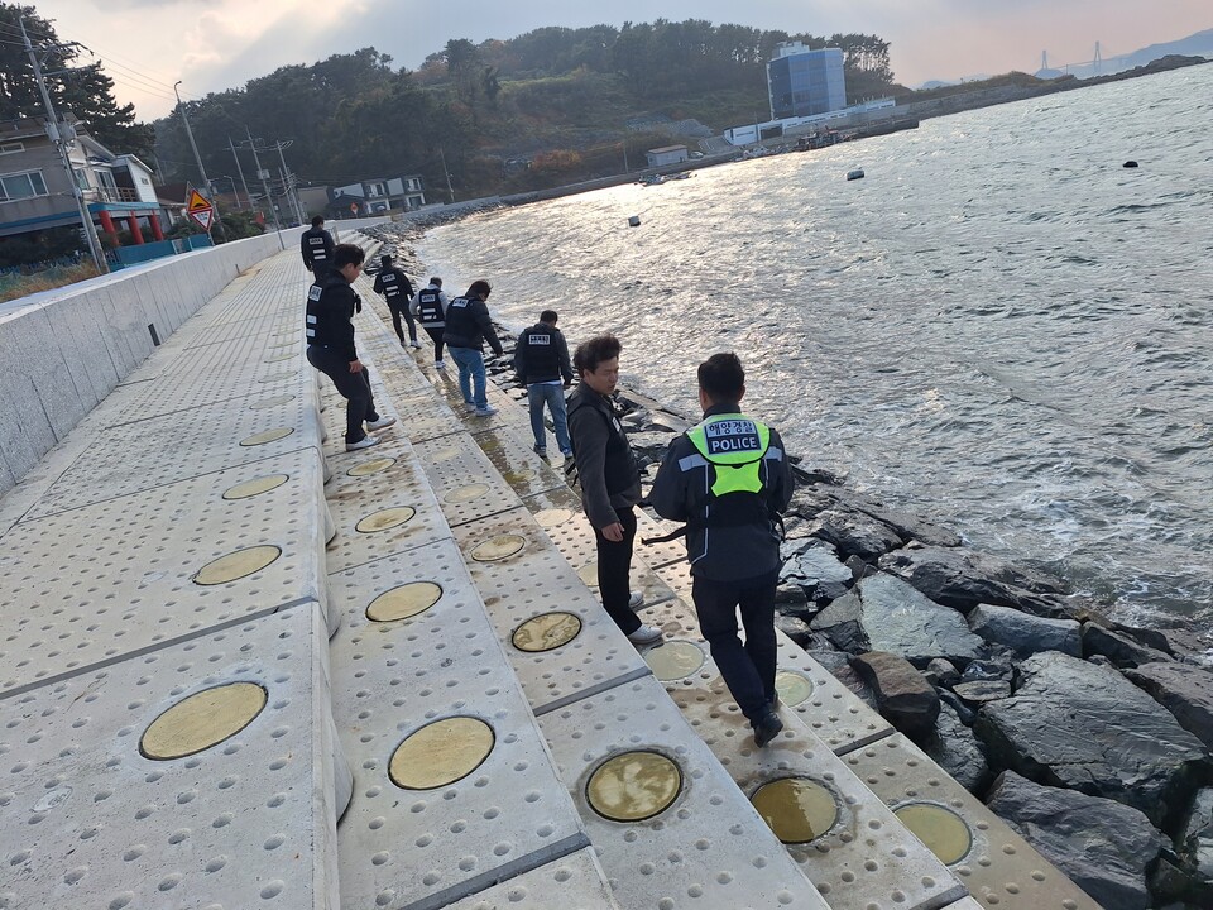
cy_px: 455
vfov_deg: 58.9
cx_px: 606
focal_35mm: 23
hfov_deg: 73.9
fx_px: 806
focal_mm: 5.54
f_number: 1.8
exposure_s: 1/2237
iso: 40
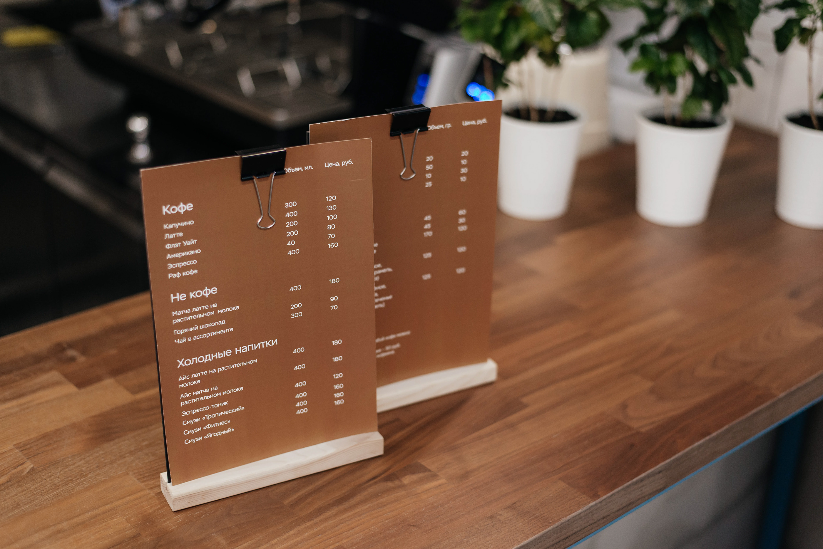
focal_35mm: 50
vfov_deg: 27.0
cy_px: 274
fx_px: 1143
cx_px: 412
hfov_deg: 39.6
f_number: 2.2
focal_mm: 50
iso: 2000
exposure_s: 1/500
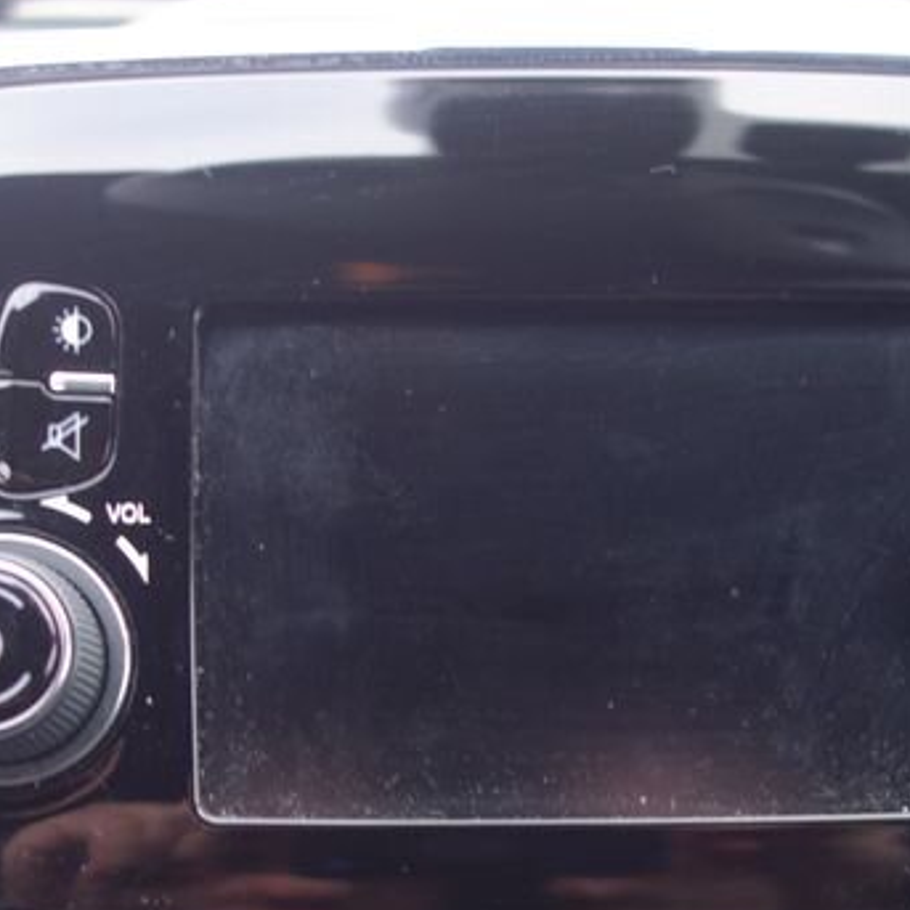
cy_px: 787
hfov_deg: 24.2
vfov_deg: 23.8
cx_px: 586
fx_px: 2112
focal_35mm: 71
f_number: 1.8
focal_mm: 10.4
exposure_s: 1/30
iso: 125
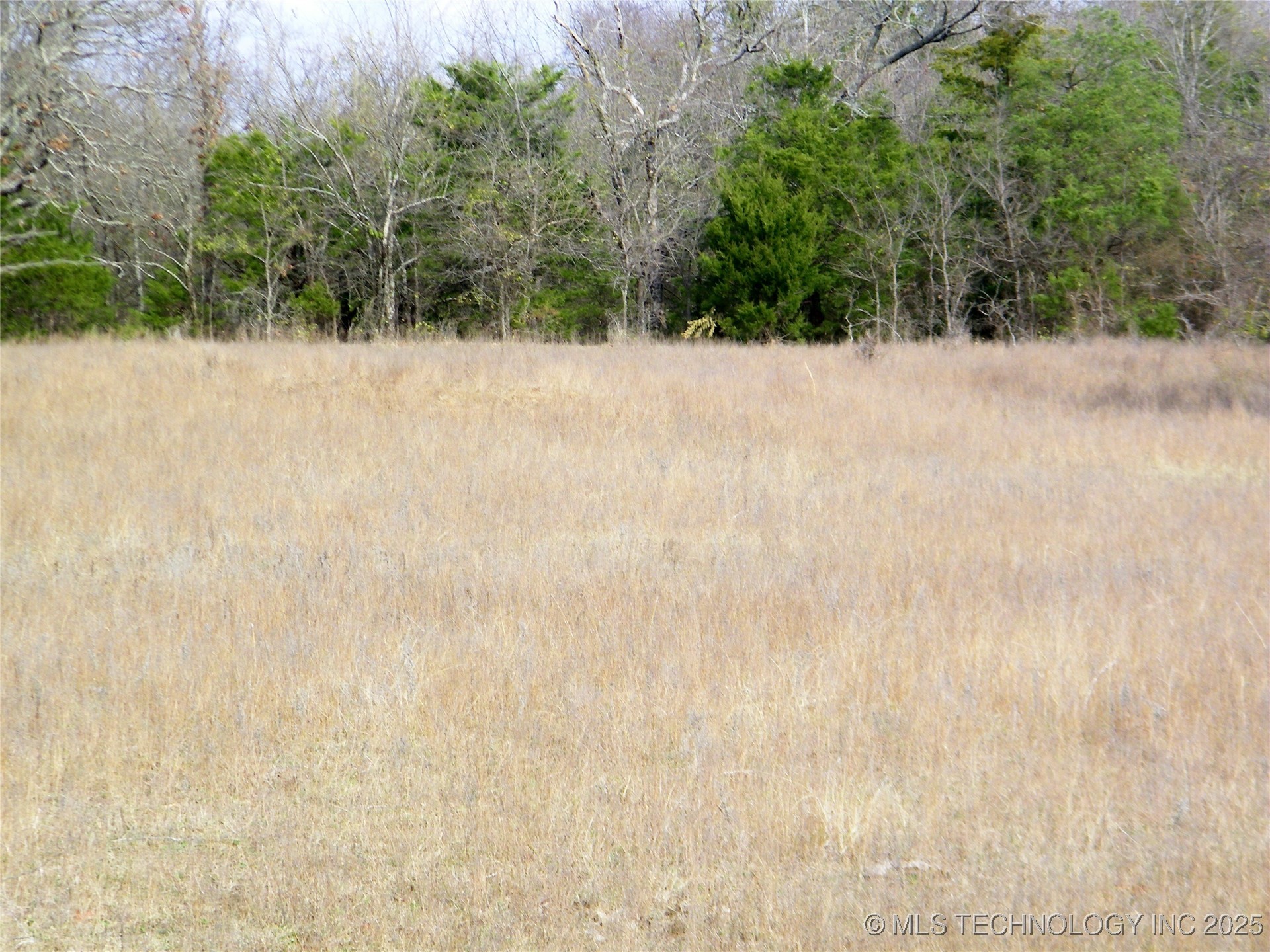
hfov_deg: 16.6
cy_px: 476
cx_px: 635
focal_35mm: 119
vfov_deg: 12.5
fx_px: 4366
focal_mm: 21.3
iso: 80
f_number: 4.8
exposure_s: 1/250
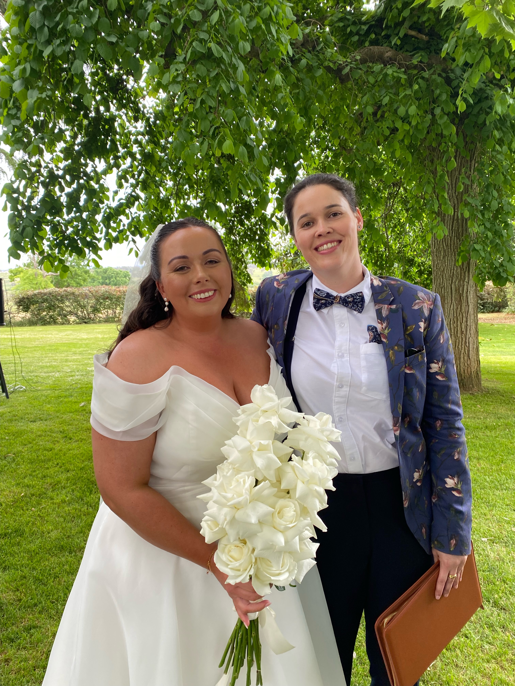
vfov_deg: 67.3
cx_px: 258
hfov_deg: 53.1
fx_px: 516
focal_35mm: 26
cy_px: 343
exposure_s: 1/122
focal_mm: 4.25
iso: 64
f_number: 1.8
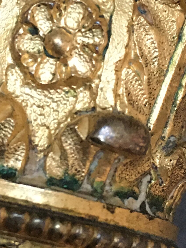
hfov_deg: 14.2
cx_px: 54
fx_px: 745
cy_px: 62
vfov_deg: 18.8
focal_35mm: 104
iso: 250
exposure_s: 1/17
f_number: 2.2
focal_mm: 4.15
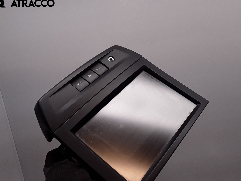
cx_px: 110
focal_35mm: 32
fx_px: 223
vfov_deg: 44.1
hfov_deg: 56.7
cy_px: 102
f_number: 1.9
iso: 100
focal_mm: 2.91
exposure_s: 1/396
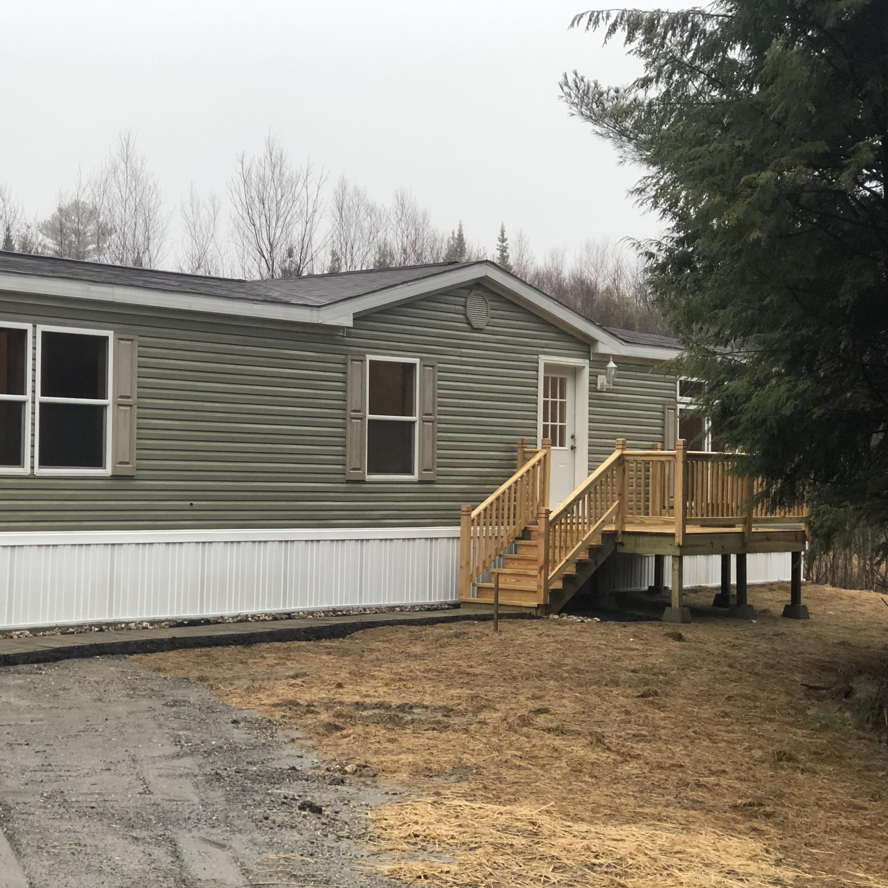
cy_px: 441
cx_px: 380
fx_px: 1974
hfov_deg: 25.3
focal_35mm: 68
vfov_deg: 25.4
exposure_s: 1/30
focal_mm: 6.6
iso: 32
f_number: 2.8
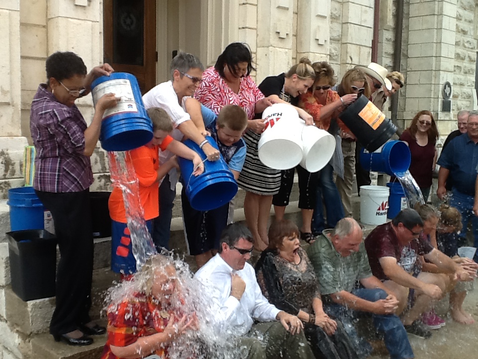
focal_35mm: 44
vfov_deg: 32.9
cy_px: 180
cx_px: 239
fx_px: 608
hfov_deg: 42.9
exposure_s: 1/278
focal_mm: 2.03
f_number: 2.4
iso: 40
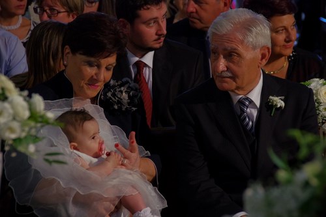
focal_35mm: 192
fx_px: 1738
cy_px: 108
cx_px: 163
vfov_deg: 7.1
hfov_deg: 10.7
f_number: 6.3
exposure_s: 1/60
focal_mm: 128
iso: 1600
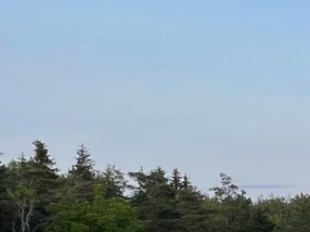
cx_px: 764
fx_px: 1172
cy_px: 321
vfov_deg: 11.0
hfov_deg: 11.9
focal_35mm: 131
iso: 32
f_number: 1.6
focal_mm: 4.2
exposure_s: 1/296
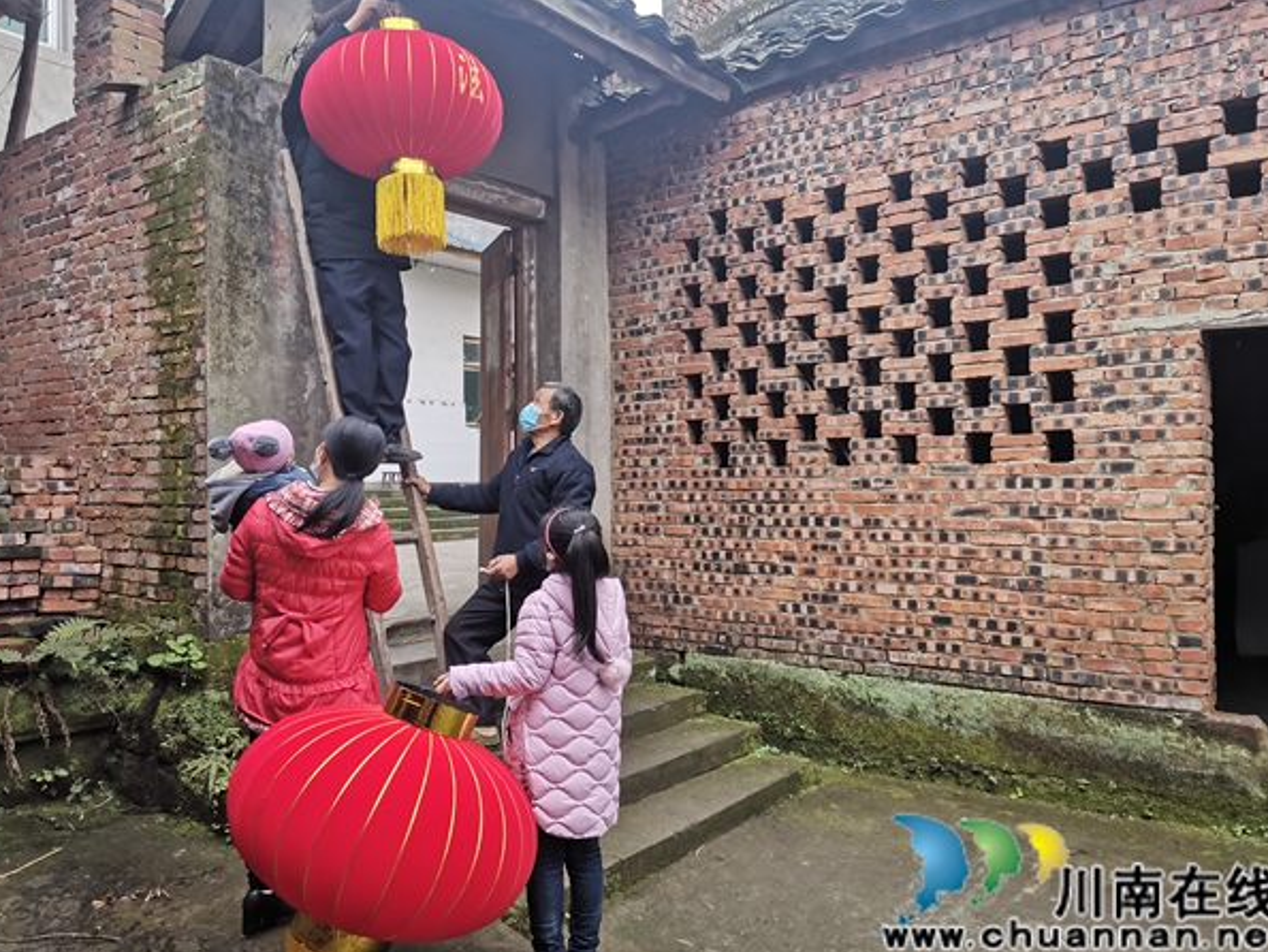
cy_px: 474
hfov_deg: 63.4
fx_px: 1026
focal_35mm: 28
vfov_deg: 49.8
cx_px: 653
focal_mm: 4.75
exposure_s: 1/100
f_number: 1.8
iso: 80
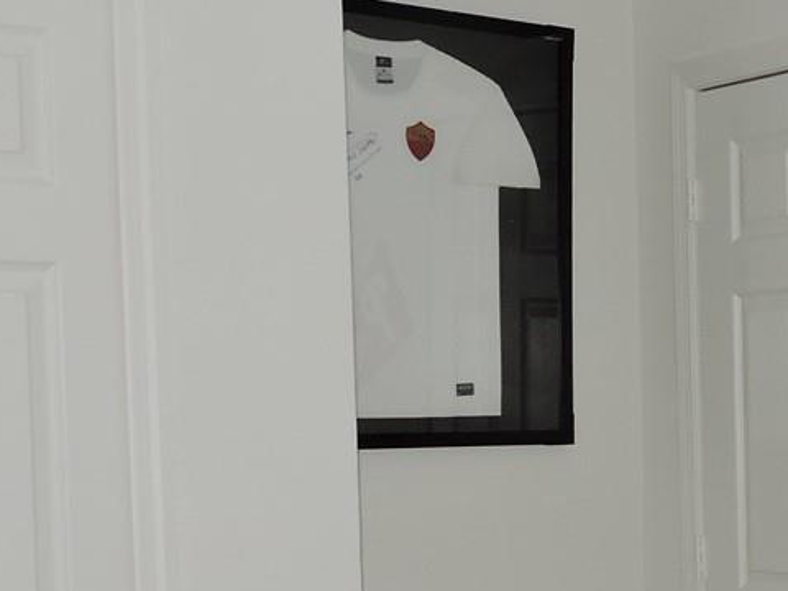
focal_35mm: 80
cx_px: 895
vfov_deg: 18.2
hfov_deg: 22.8
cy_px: 483
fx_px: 1821
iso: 200
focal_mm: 4.3
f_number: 3.3
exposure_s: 1/30
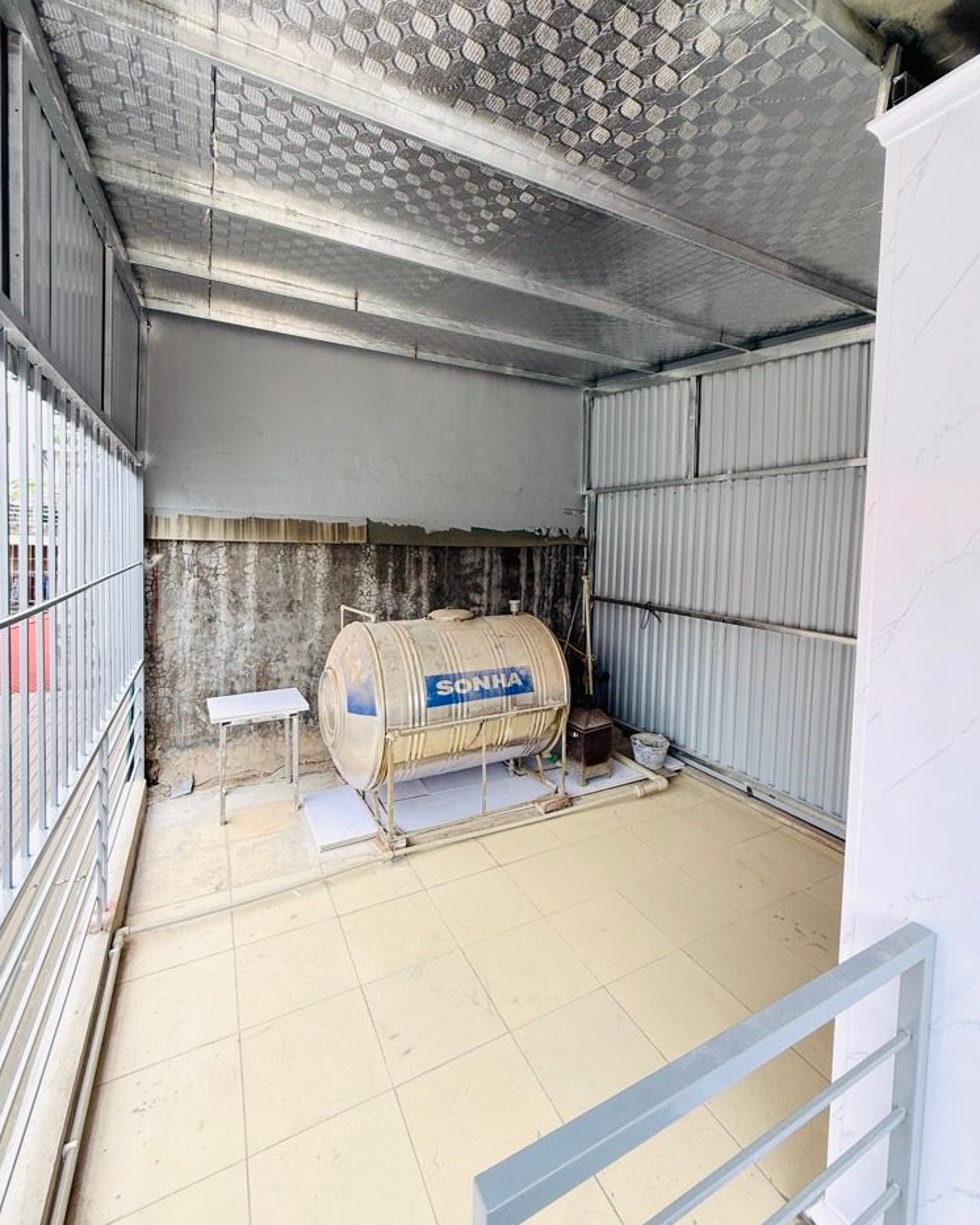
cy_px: 569
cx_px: 501
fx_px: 544
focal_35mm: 15
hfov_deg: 84.0
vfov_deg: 96.6
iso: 100
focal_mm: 2.22
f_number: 2.2
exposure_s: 1/99
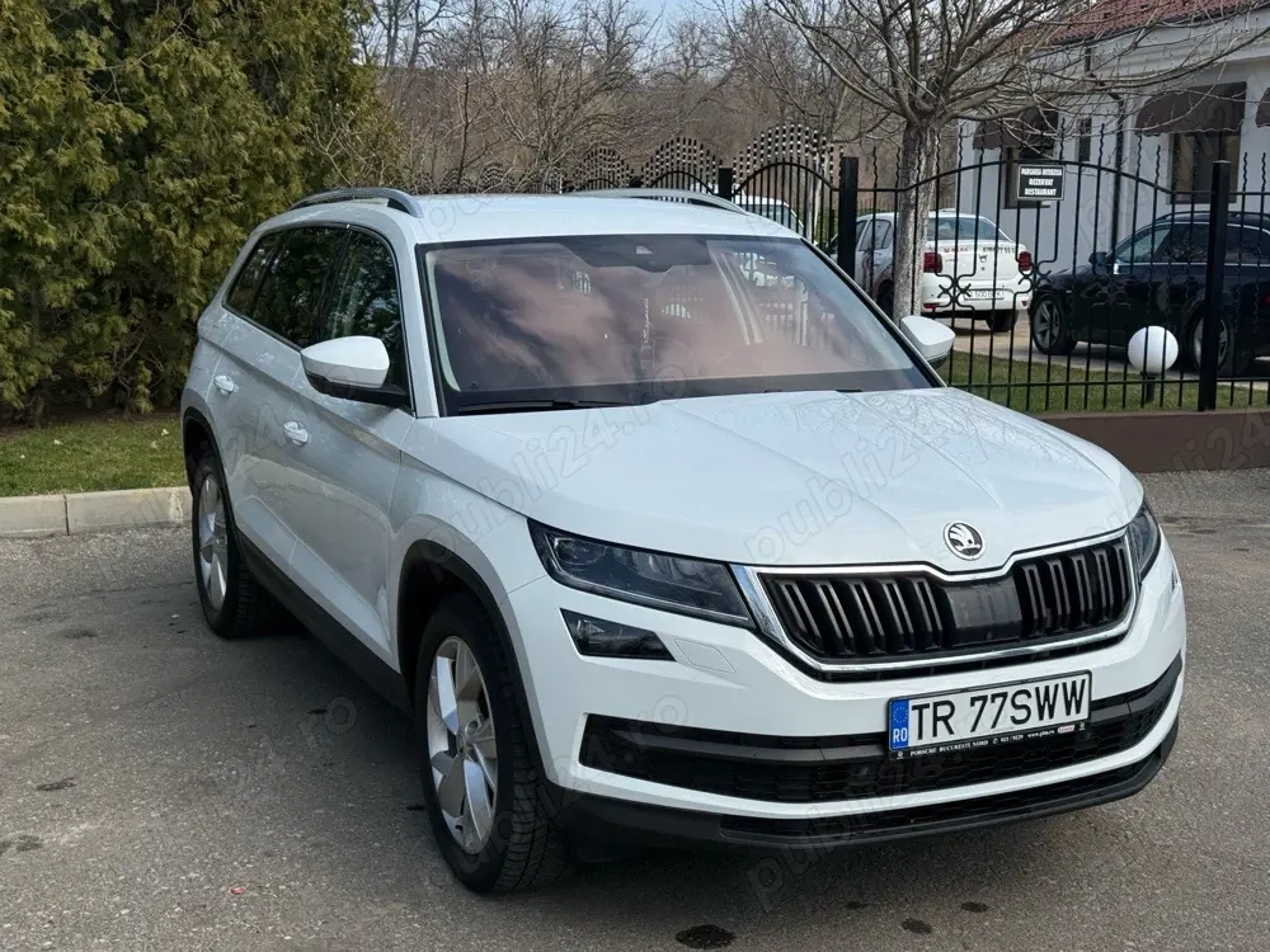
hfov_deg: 39.7
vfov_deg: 30.3
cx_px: 635
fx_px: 1761
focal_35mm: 48
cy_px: 476
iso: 64
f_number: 1.78
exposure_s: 1/6024
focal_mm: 6.76
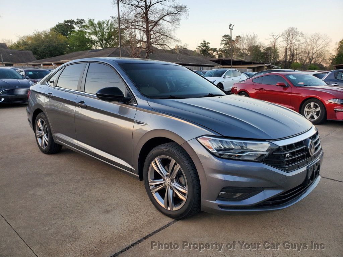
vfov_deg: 53.1
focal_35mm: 26
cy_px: 128
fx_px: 258
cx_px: 172
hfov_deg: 67.3
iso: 100
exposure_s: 1/120
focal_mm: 4.3
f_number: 2.4
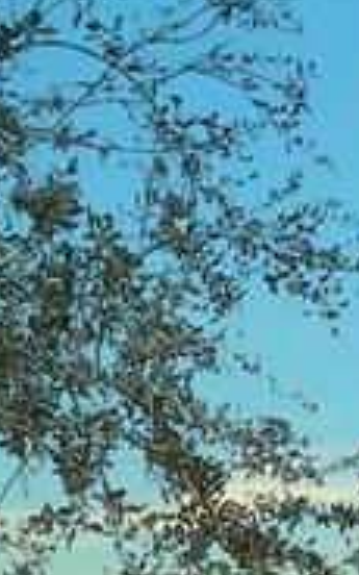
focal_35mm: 165
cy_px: 1128
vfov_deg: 11.5
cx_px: 952
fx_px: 2583
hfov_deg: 7.3
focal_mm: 3.99
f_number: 1.8
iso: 20
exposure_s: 1/2300
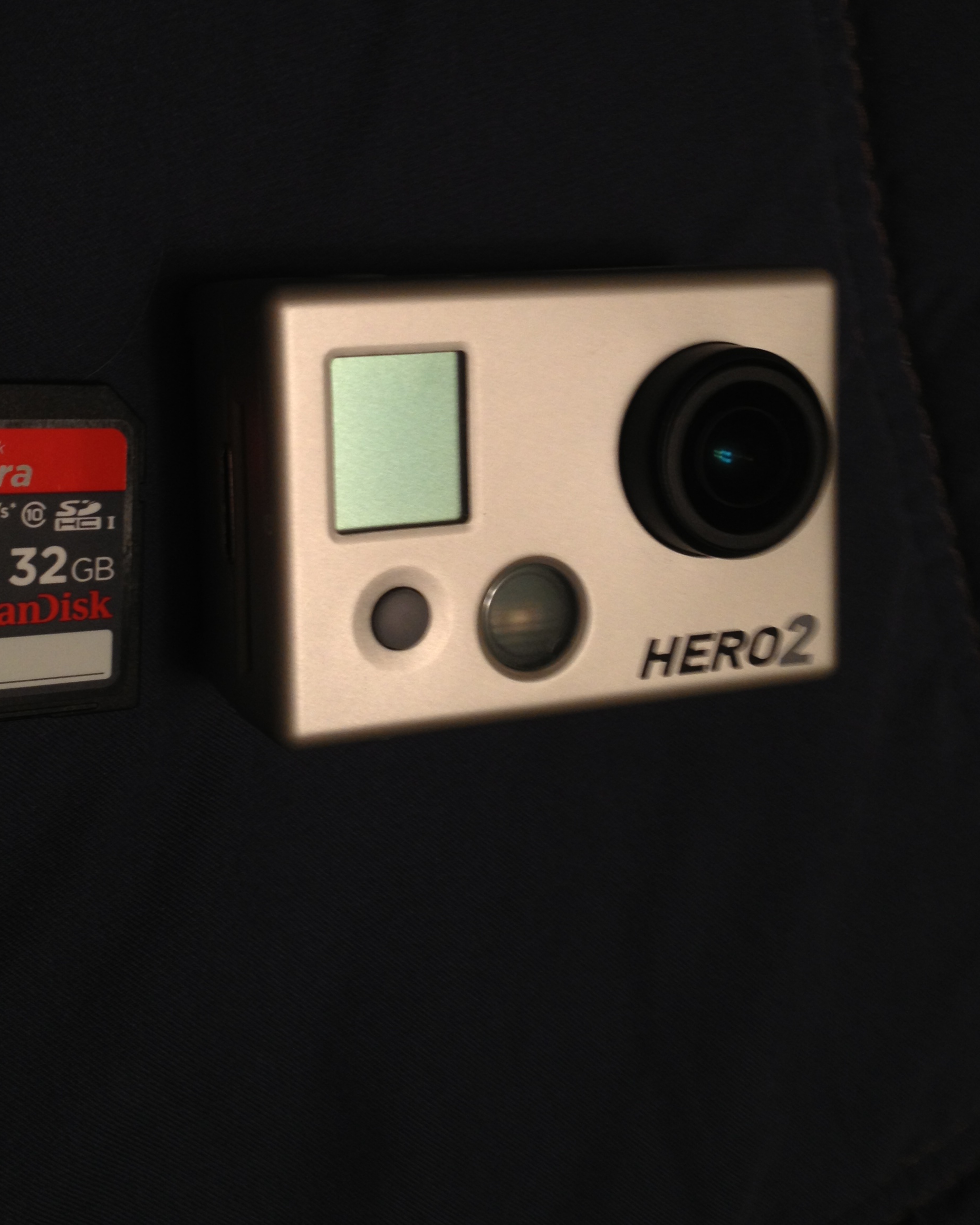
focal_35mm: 48
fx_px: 1740
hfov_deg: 31.3
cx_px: 386
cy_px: 415
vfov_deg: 38.4
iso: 64
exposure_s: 1/20
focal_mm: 4.28
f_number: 2.4
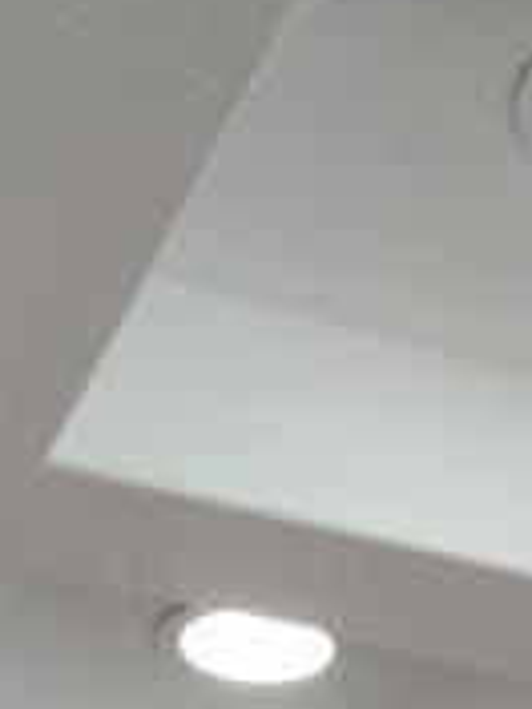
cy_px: 2292
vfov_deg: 9.3
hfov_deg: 9.3
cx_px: 709
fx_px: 3217
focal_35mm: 157
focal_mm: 5.56
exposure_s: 1/120
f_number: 1.8
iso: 104
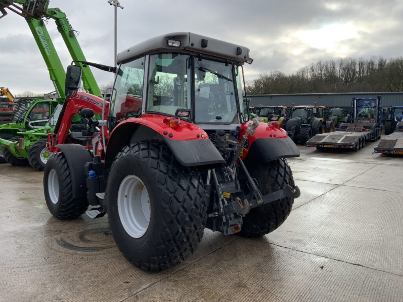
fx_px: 338
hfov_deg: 61.7
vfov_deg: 48.2
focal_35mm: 29
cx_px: 202
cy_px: 151
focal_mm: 3
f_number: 1.8
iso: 16
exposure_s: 1/650
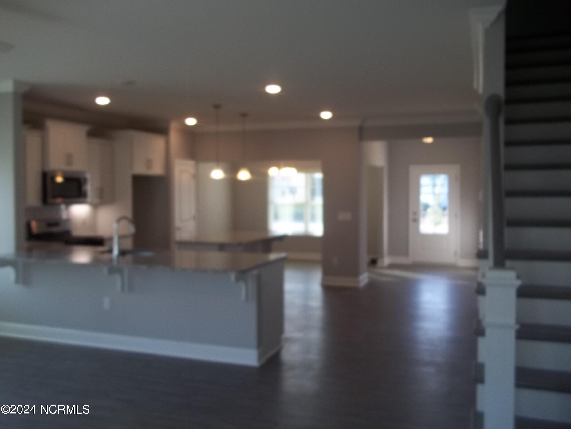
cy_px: 214
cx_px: 286
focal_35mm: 32
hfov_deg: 56.8
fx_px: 528
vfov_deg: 44.2
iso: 64
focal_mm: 5.7
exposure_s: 1/80
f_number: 2.9
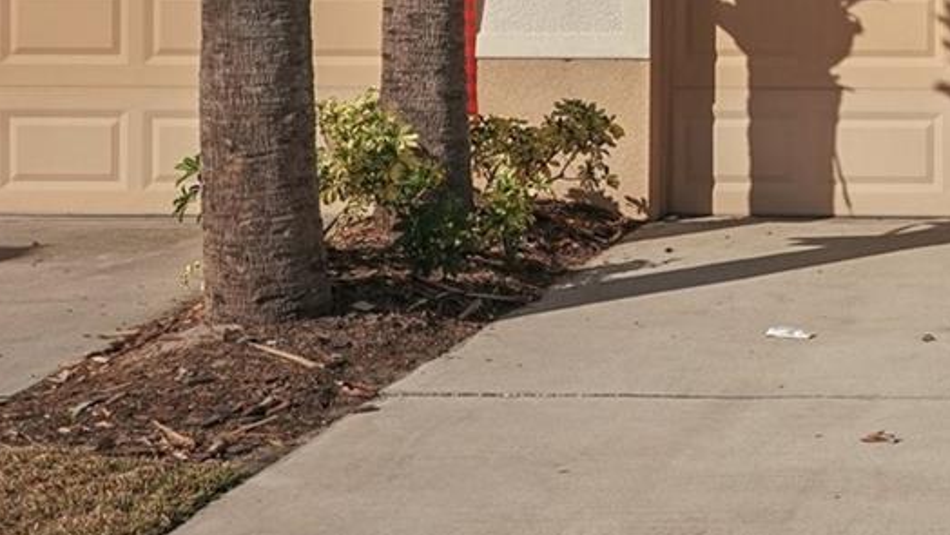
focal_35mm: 98
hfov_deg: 19.9
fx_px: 2459
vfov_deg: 12.1
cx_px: 1276
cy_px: -140
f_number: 8
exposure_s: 1/2000
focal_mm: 30.5
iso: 400
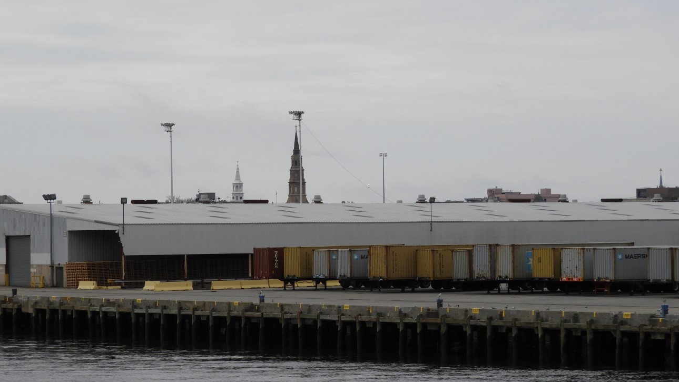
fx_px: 2521
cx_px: 311
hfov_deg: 15.3
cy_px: 191
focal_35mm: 140
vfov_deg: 8.7
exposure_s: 1/500
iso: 100
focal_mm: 20.6
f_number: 5
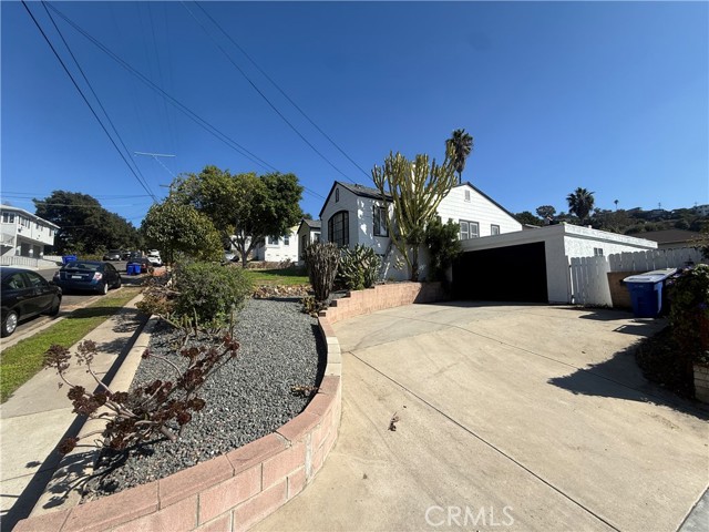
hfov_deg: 102.1
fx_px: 287
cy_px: 266
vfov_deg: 85.7
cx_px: 354
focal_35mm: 14
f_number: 2.2
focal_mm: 2.22
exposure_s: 1/2237
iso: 50
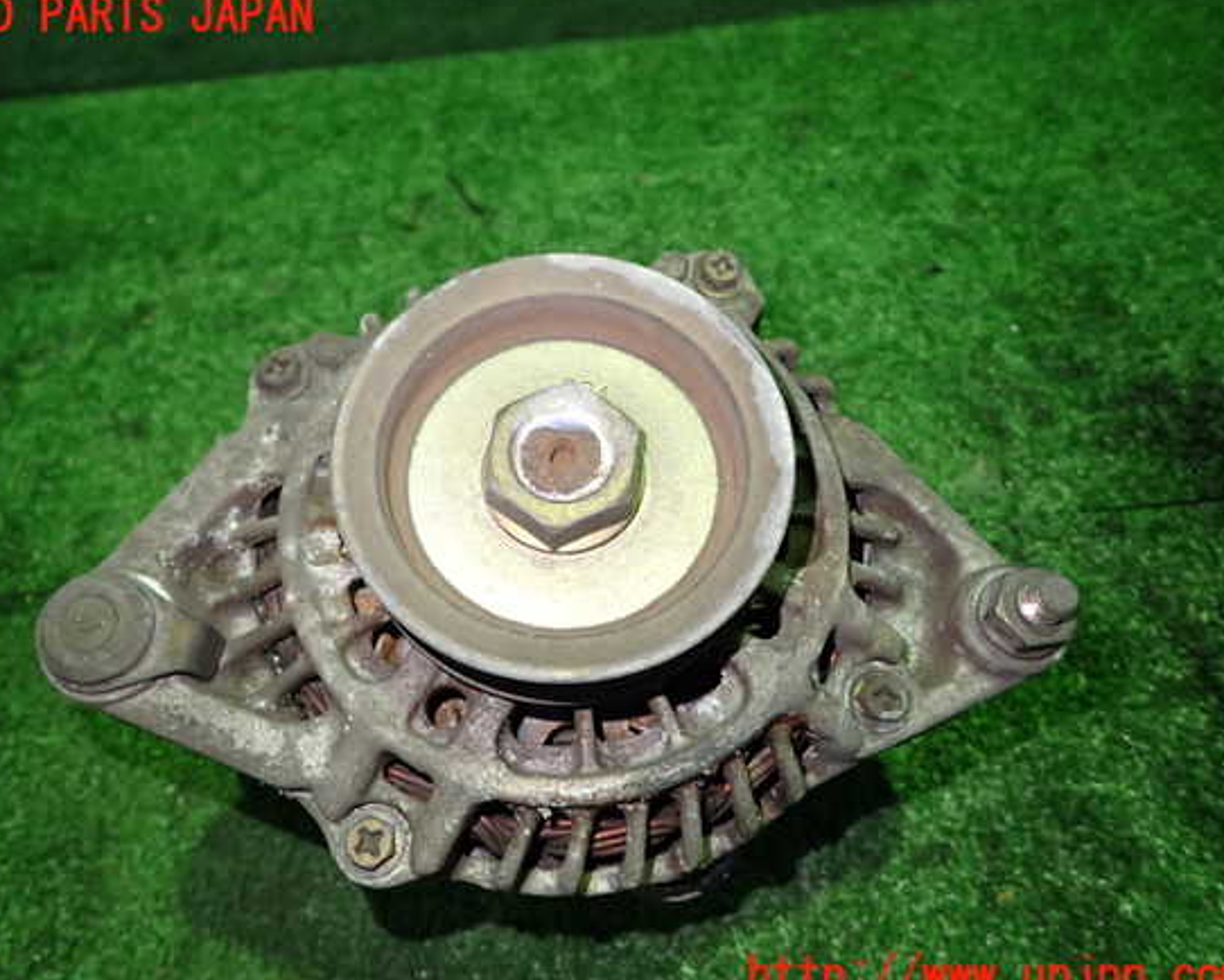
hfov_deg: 64.0
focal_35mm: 27
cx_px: 580
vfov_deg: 53.2
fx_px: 978
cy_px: 497
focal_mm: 4.5
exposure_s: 1/30
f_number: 2
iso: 320
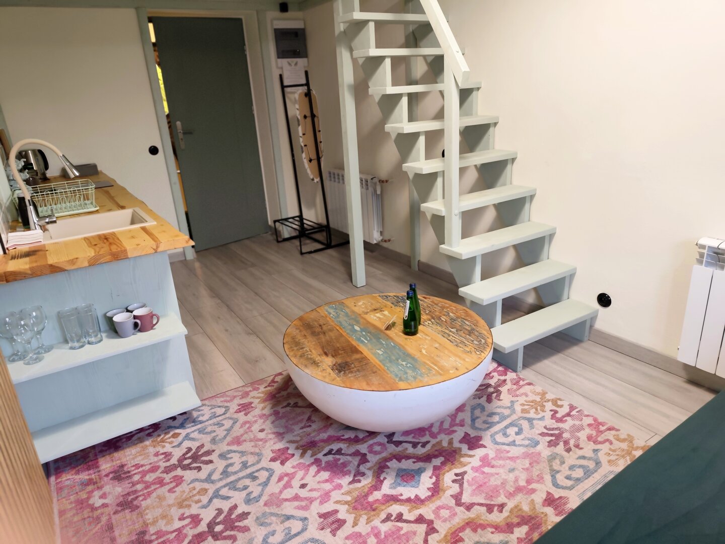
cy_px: 272
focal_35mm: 23
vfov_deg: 58.9
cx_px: 362
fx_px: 482
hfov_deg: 73.9
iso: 640
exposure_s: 1/35.6
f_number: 1.65
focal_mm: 6.19
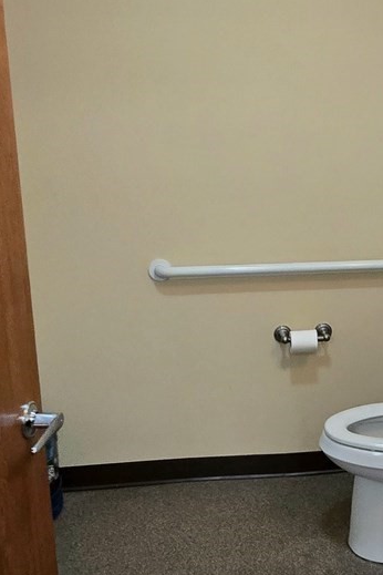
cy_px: 295
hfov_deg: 32.6
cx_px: 297
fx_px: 638
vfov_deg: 48.5
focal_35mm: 40
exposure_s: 1/60.2
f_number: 2.2
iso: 320
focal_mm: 2.2
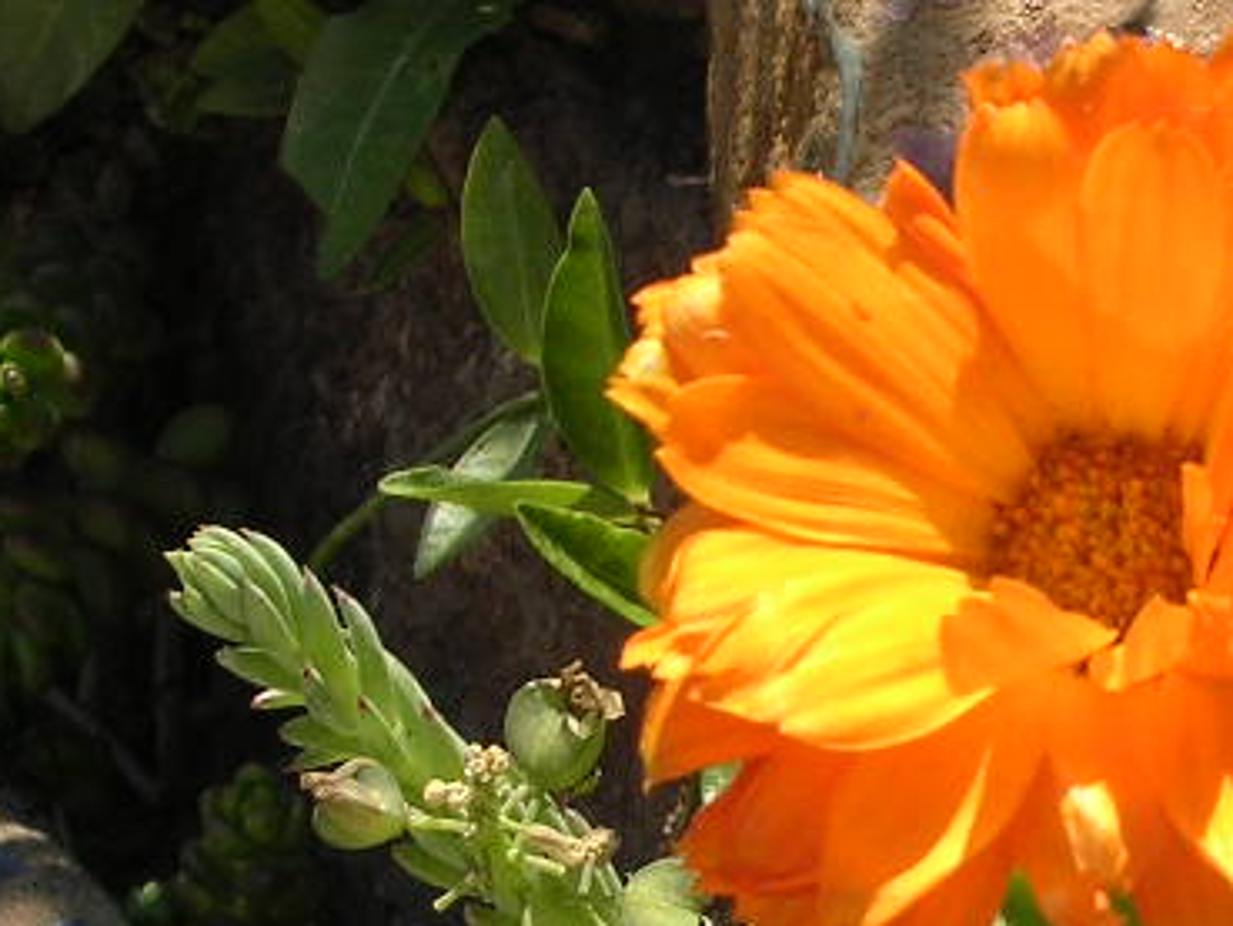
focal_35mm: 147
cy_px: 695
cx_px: 1213
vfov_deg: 10.1
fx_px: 5238
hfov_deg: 13.3
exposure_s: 1/174
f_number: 6.4
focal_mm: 8
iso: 100
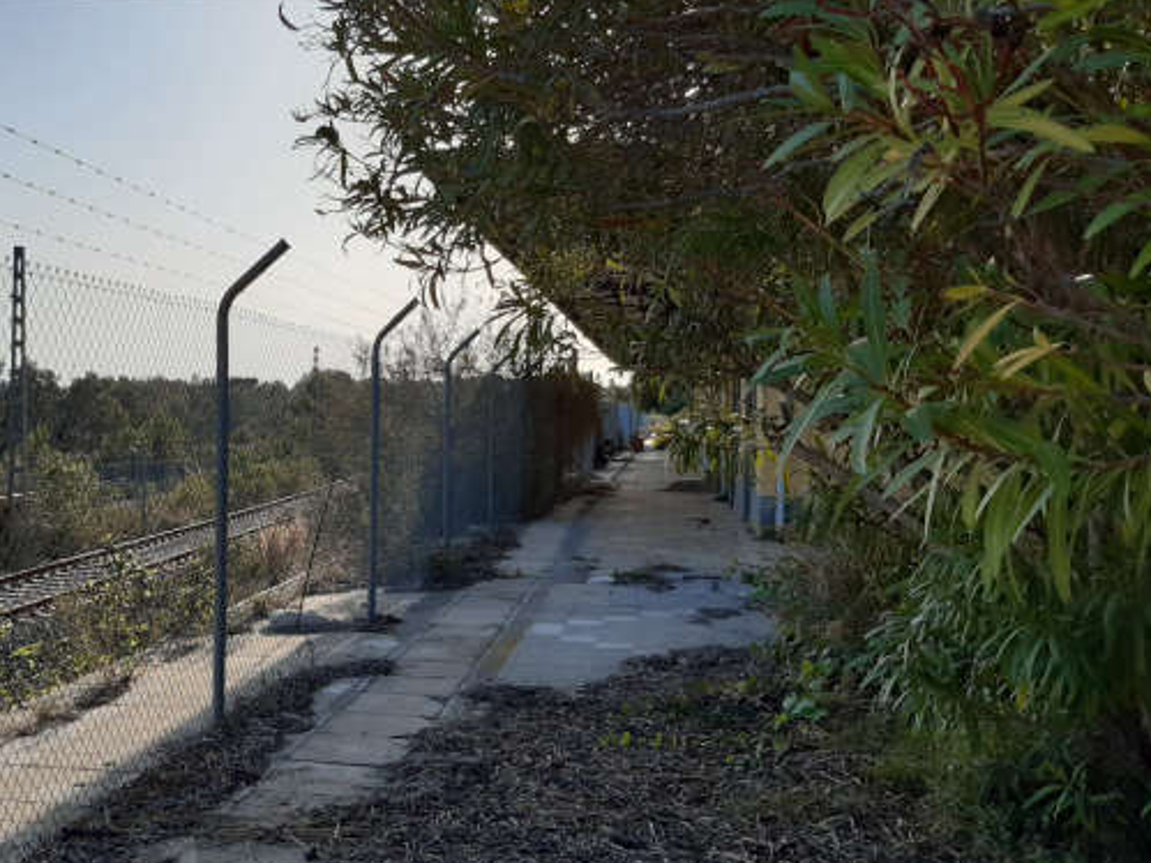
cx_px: 351
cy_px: 455
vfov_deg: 35.9
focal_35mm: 40
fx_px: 1330
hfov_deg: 45.8
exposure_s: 1/2119
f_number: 1.7
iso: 40
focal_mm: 3.92
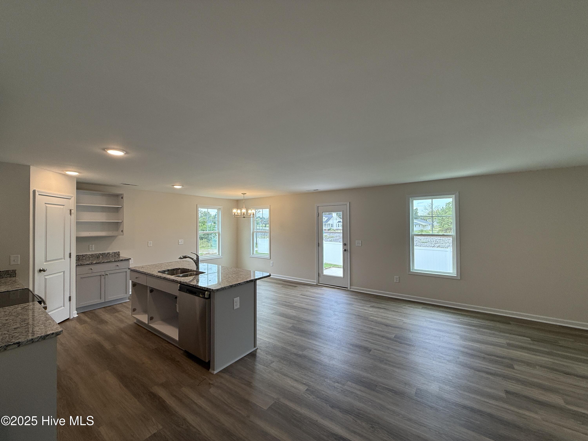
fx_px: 238
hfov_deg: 102.1
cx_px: 294
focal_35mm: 14
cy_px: 220
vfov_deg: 85.7
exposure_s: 1/120
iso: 64
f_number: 2.2
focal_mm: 2.22
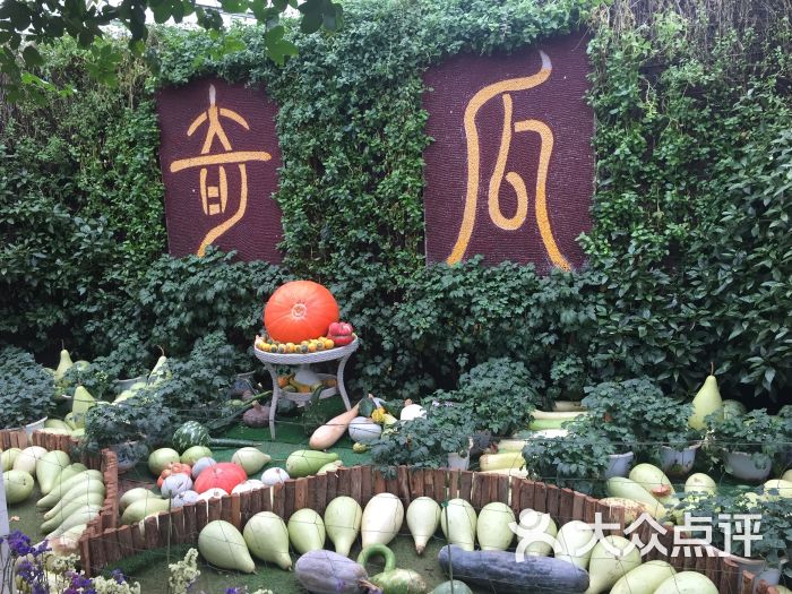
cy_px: 297
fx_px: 664
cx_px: 396
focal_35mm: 29
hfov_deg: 61.7
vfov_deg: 48.2
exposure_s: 1/33
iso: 32
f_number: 2.2
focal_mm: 4.15
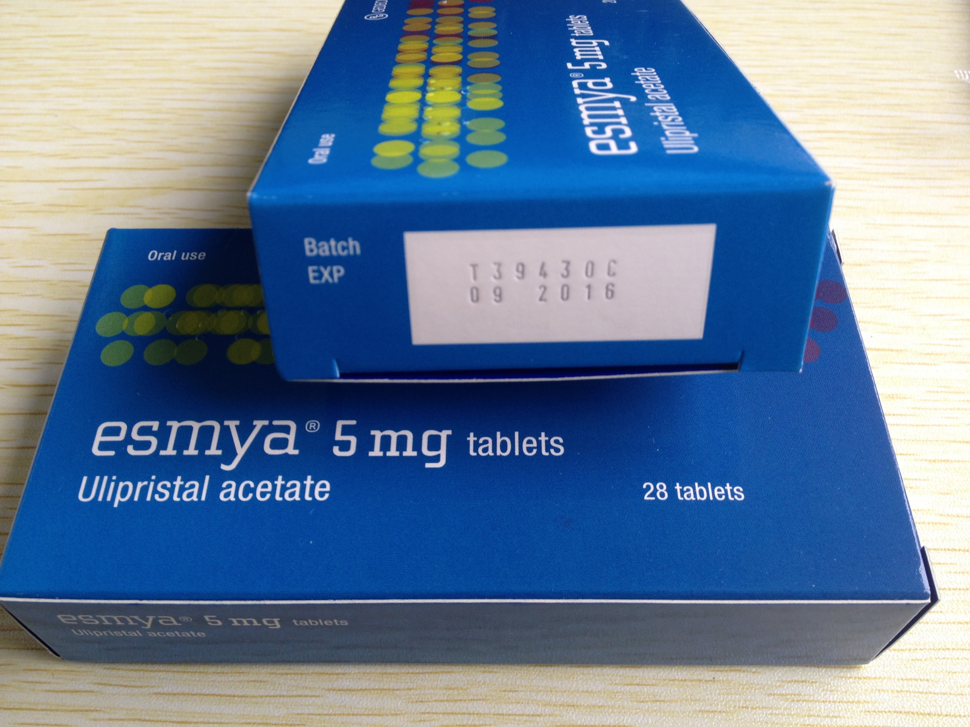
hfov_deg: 52.6
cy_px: 364
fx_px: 981
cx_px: 485
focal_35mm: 35
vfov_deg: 40.7
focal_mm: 4.28
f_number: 2.4
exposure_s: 1/24
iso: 50
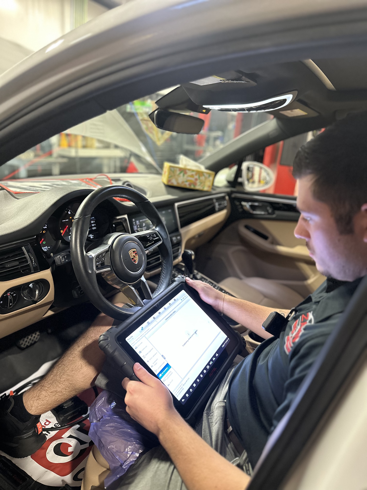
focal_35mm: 24
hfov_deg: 56.8
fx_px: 339
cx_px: 184
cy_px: 245
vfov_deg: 71.6
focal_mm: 6.86
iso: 640
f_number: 1.78
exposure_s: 1/60
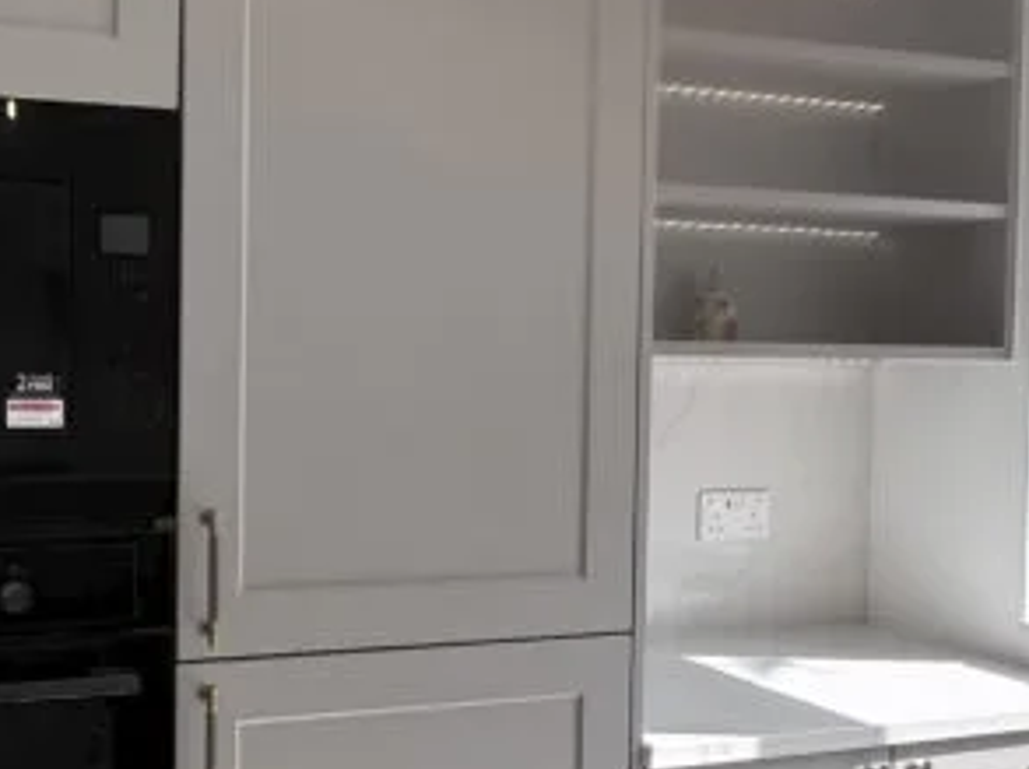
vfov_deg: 29.6
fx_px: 1455
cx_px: 358
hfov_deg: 38.6
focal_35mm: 49
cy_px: 400
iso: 40
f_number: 2.2
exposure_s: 1/275
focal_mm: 2.22
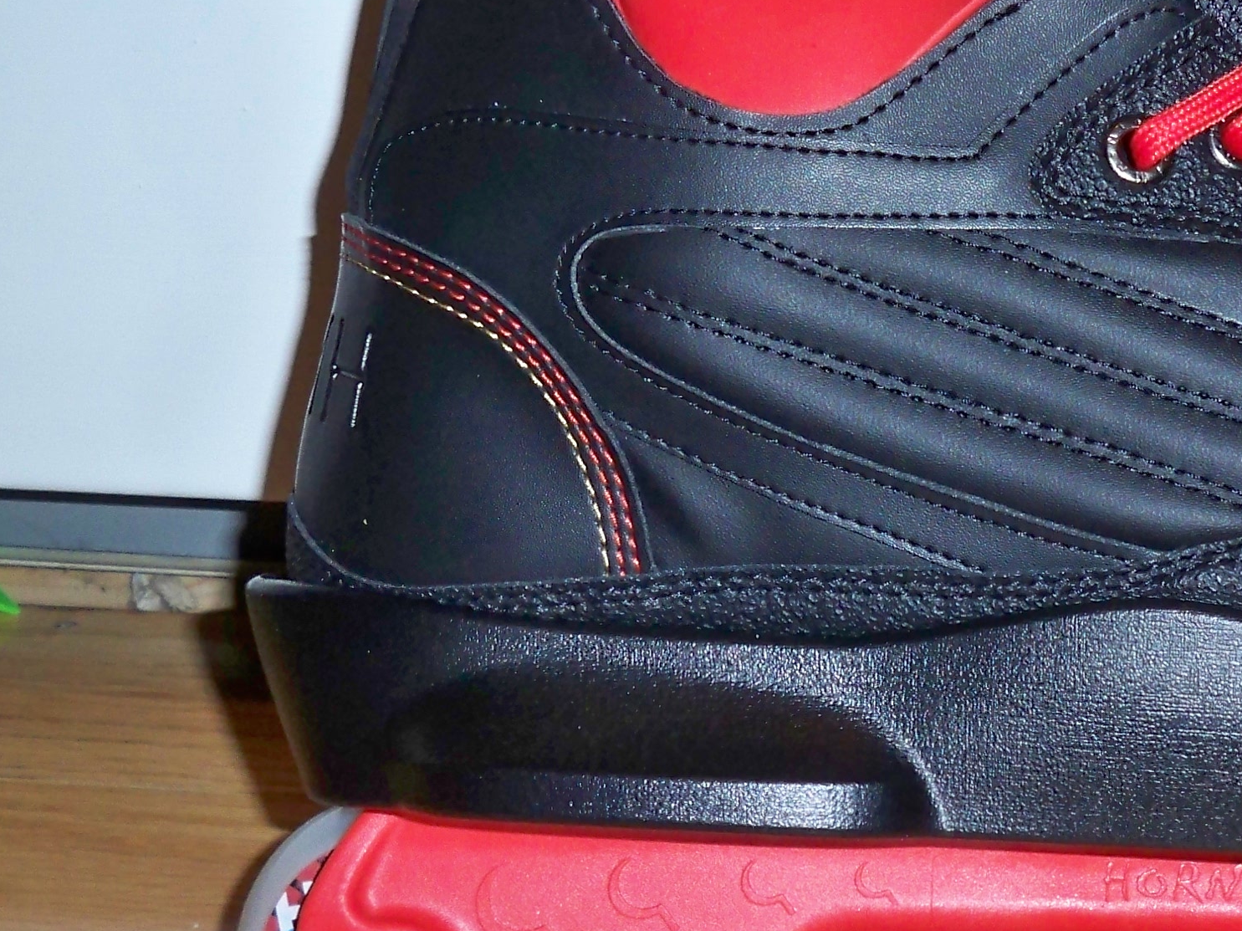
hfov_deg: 22.5
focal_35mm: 86
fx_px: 3085
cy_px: 350
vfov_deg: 17.1
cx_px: 933
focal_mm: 6.3
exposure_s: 1/60
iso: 200
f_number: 3.1
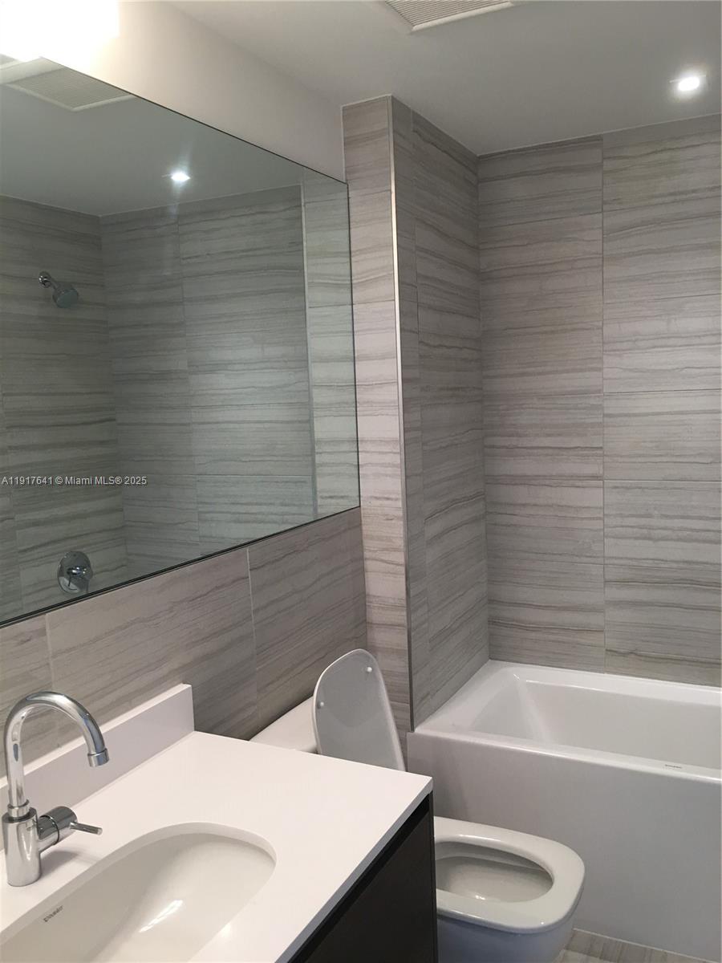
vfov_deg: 61.7
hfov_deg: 48.2
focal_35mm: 29
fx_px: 806
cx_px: 361
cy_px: 482
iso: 25
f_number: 2.2
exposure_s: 1/30
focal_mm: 4.15
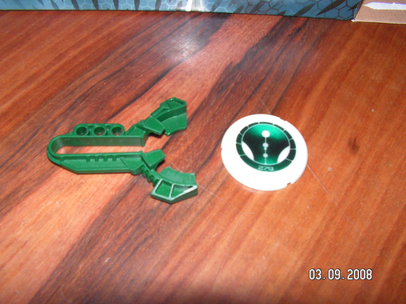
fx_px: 422
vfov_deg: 39.7
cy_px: 152
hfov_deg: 51.4
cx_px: 203
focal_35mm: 36
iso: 200
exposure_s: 1/40
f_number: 4.8
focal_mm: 6
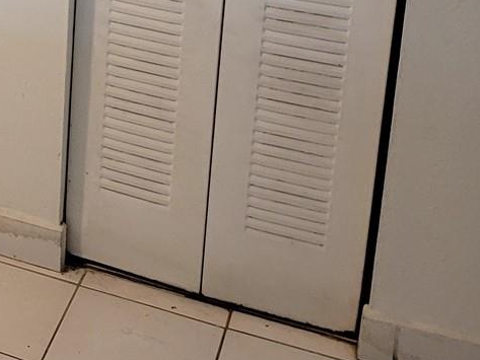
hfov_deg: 18.8
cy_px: -157
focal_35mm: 88
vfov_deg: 15.6
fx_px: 1221
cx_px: -301
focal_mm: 5.4
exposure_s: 1/40
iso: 200
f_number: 1.8
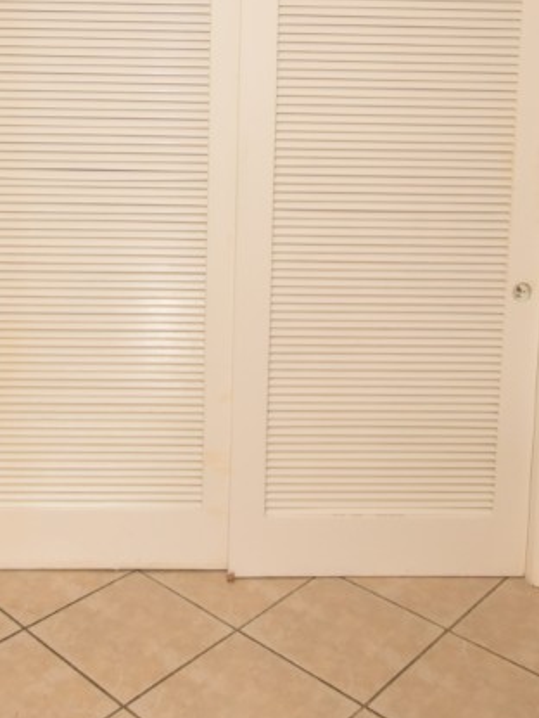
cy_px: 154
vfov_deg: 44.7
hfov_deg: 35.8
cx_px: 207
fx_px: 829
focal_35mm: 40
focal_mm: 10
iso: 800
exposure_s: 1/20
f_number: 3.5
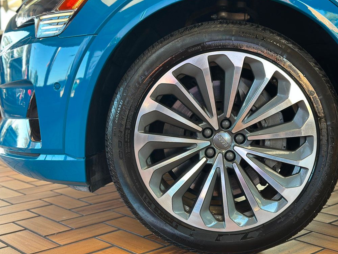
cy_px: 126
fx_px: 478
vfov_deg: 29.7
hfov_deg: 38.9
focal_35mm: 49
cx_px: 168
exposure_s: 1/120
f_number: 1.78
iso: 125
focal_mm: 6.86
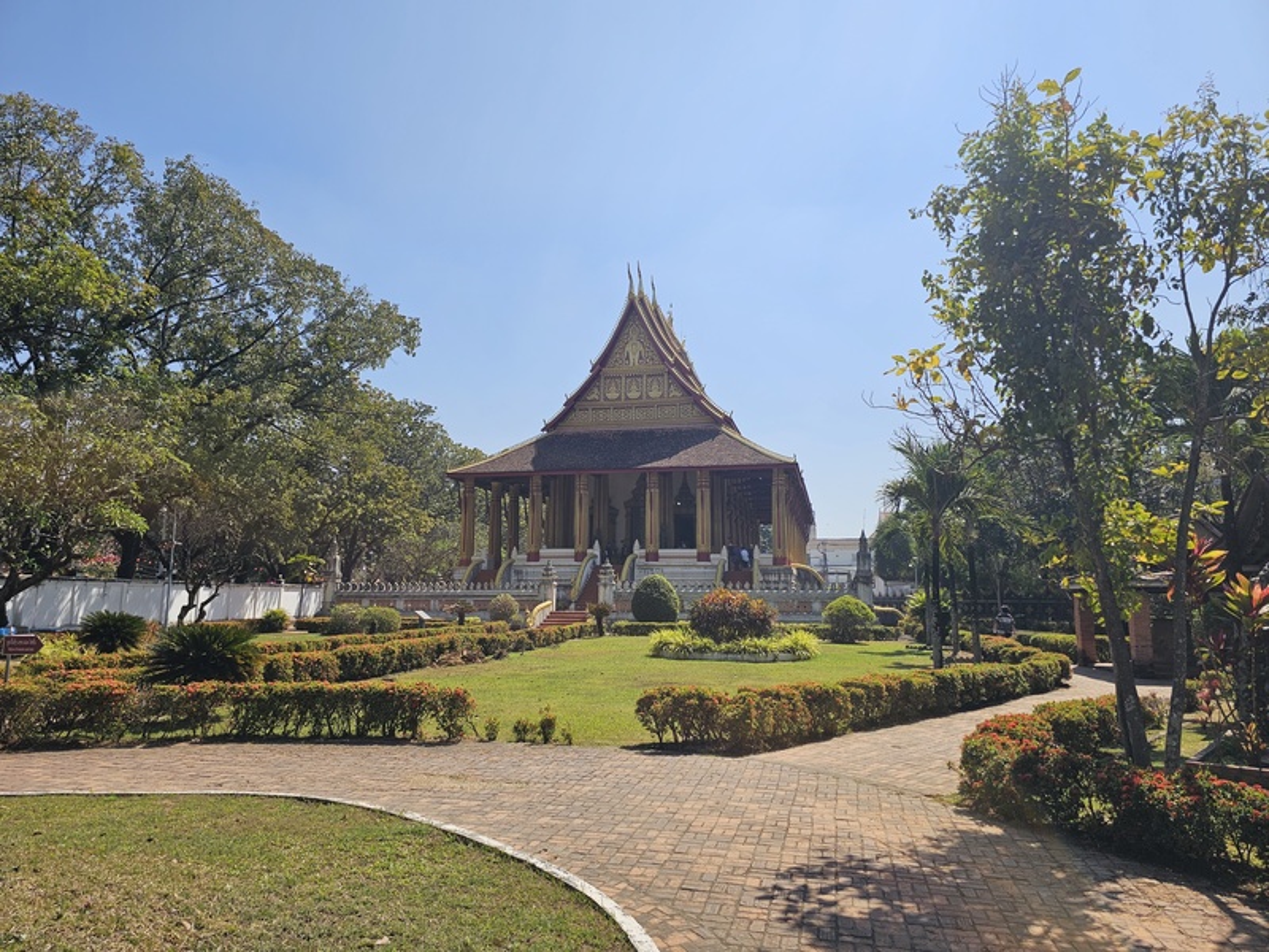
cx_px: 634
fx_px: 843
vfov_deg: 58.9
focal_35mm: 23
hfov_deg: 73.9
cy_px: 476
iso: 10
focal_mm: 6.3
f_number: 1.7
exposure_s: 1/1286
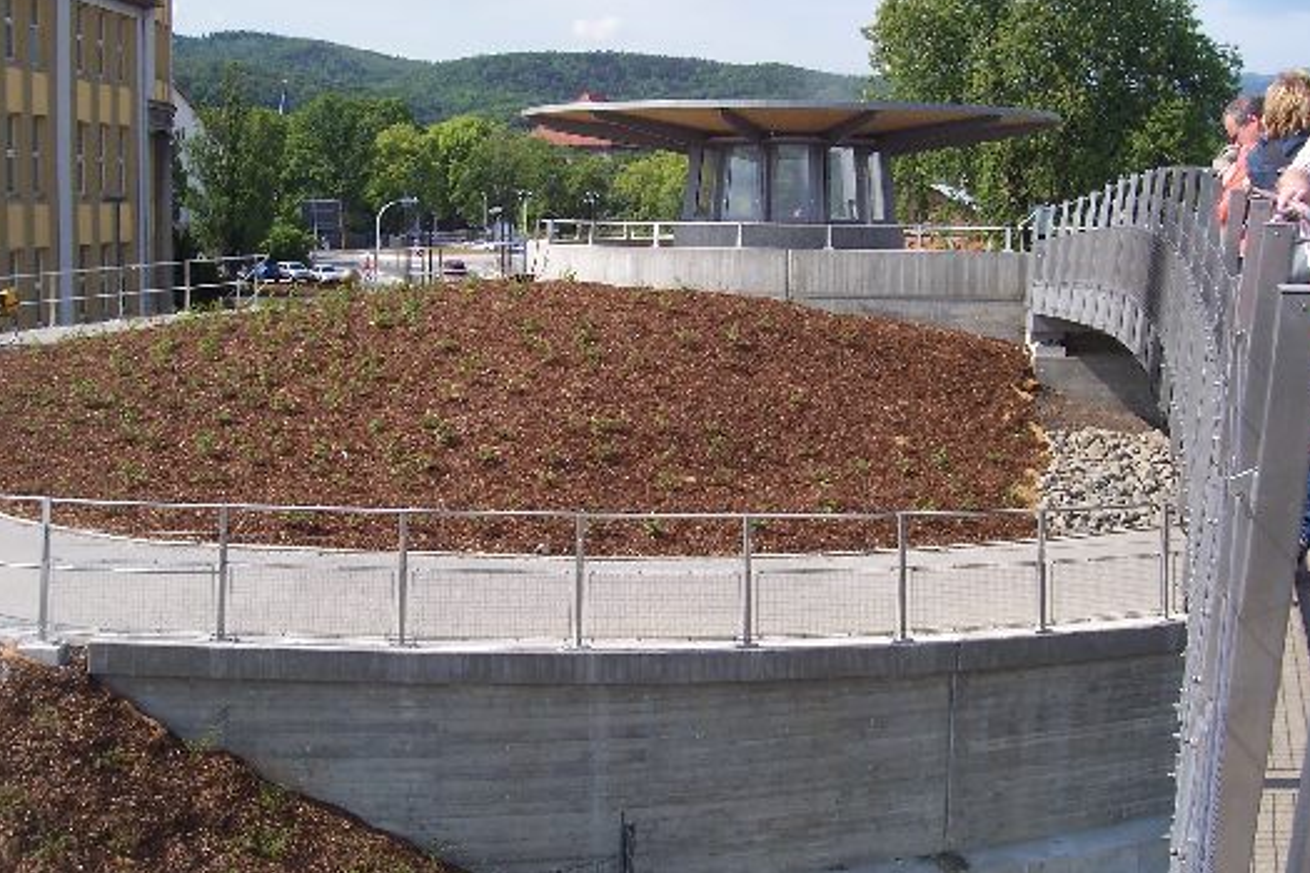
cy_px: 389
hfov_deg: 41.9
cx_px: 644
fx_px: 1710
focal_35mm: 47
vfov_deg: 28.6
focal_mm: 7
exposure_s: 1/250
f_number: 5.6
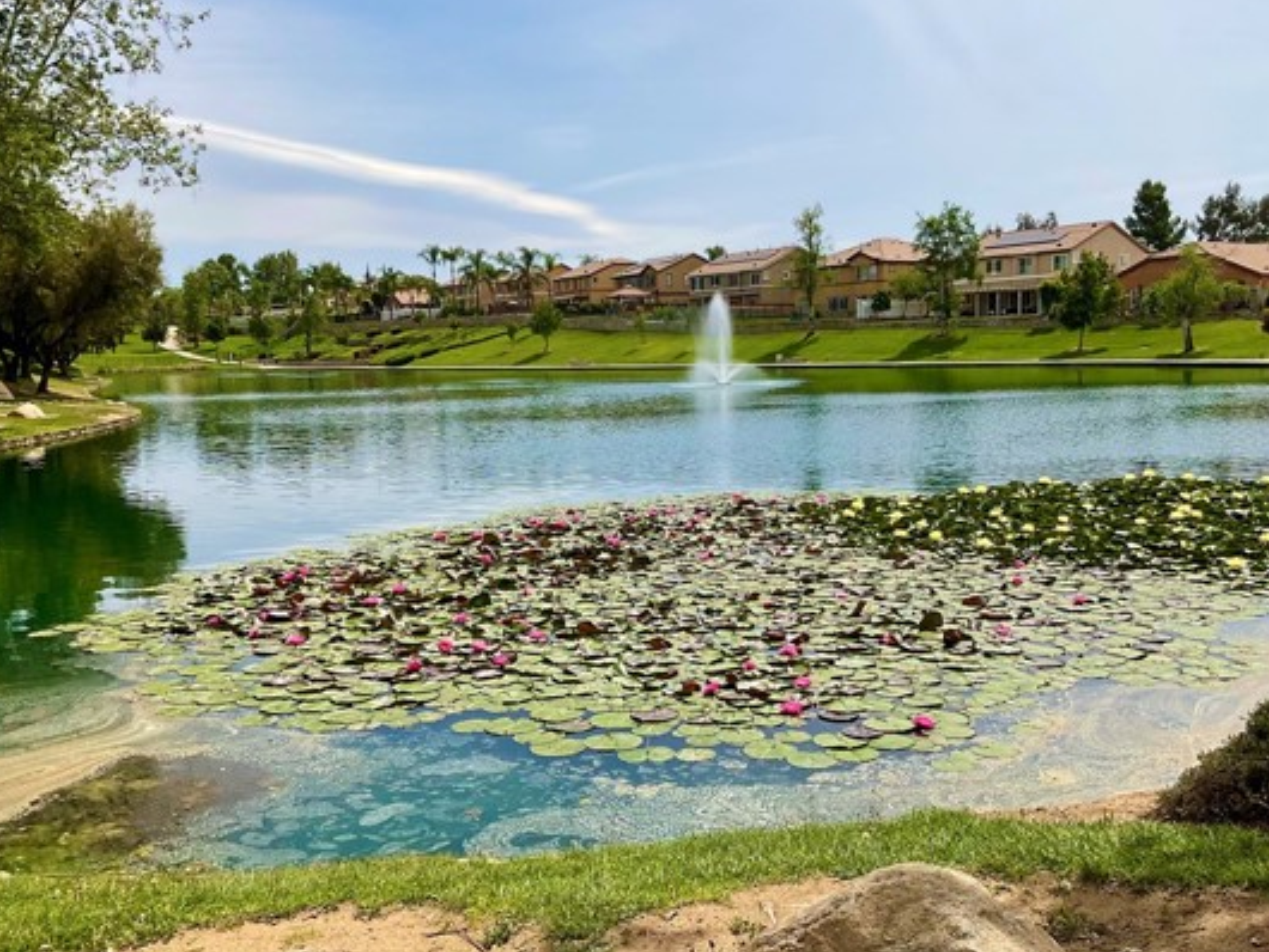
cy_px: 517
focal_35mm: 35
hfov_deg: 52.6
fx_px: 1284
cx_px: 656
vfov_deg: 40.7
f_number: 1.8
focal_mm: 3
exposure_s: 1/3125
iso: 16
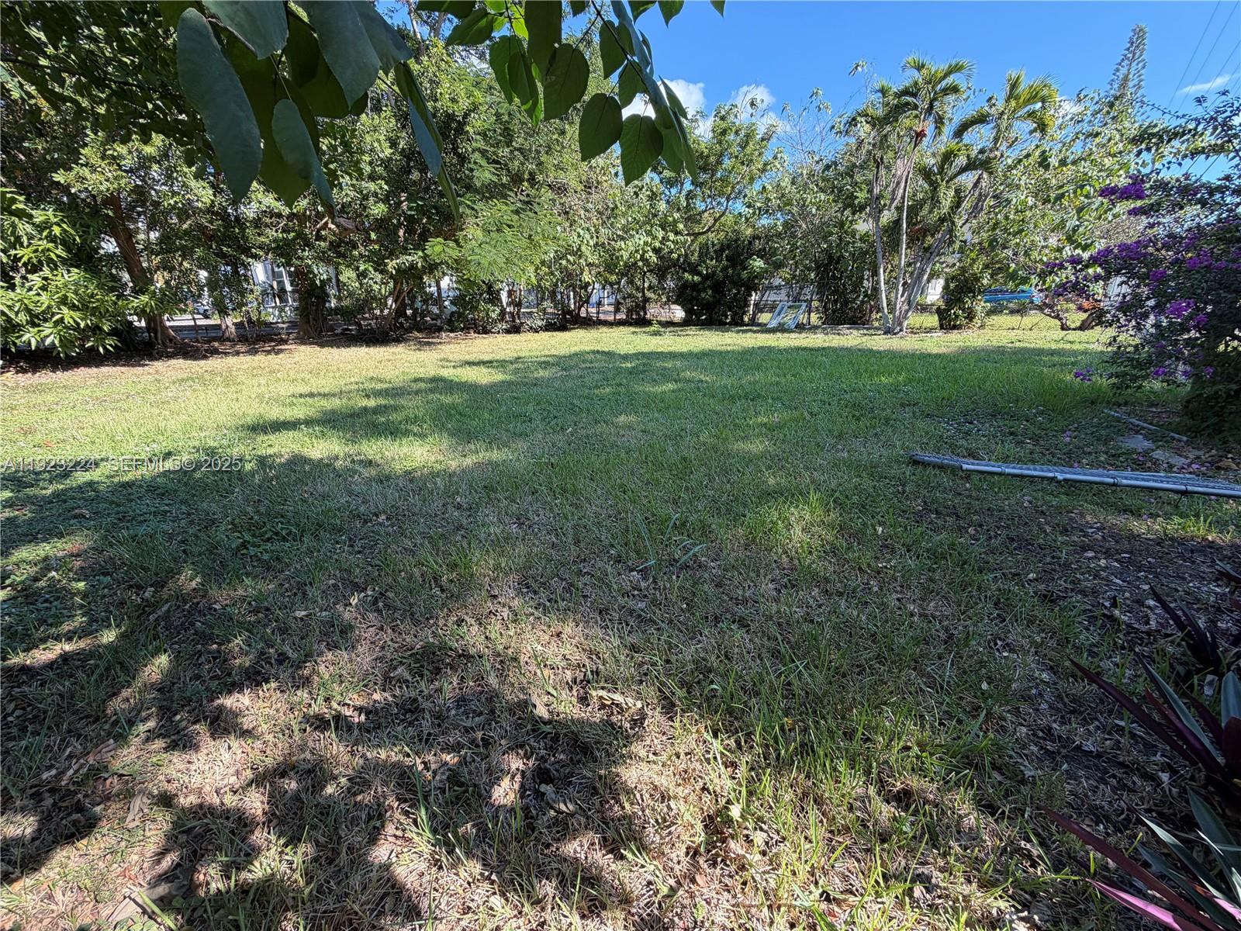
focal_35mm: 14
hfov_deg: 102.1
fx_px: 502
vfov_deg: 85.7
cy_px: 466
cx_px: 620
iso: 50
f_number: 2.2
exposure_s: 1/262
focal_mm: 2.22
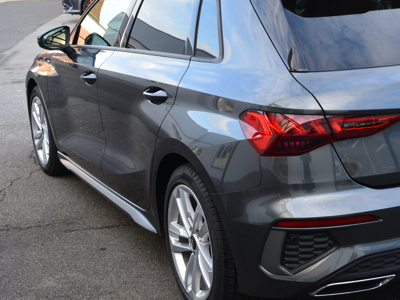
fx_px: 784
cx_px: 323
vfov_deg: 21.6
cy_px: 126
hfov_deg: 28.0
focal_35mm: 68
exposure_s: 1/60
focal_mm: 27
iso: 360
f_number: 10
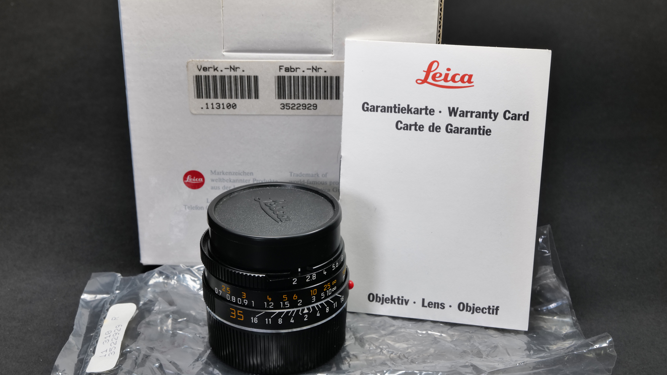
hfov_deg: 39.2
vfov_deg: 22.6
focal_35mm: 53
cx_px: 337
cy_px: 213
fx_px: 937
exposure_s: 1/13
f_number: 20
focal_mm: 50
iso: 800
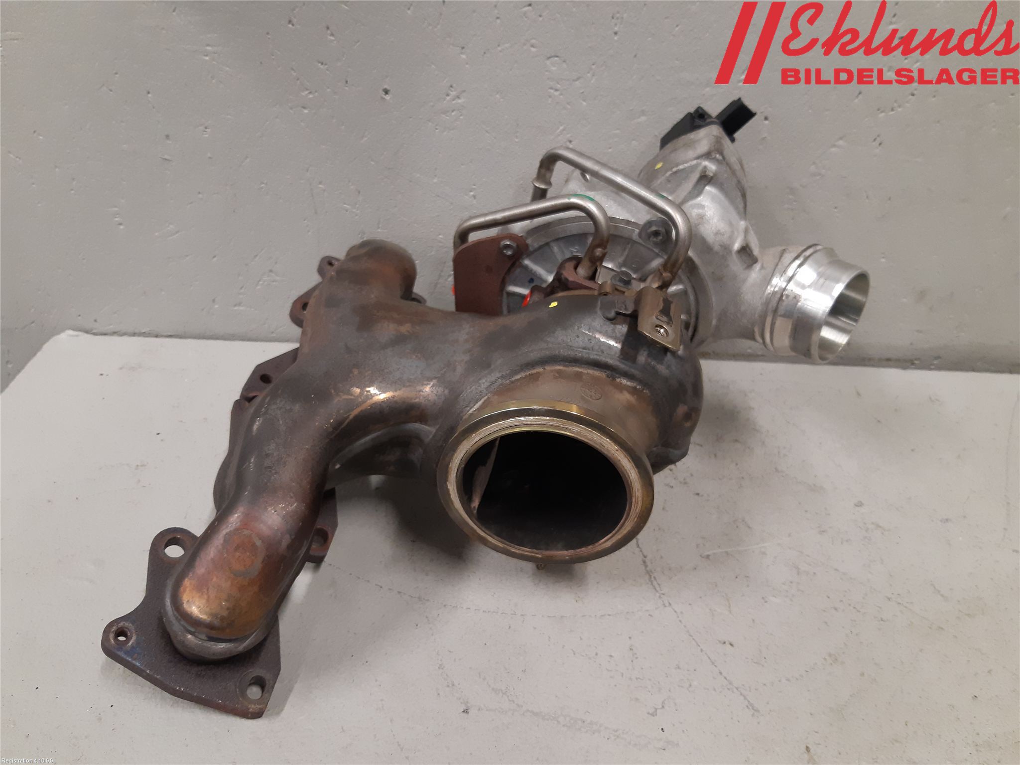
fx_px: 766
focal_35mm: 26
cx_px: 510
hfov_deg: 67.3
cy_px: 382
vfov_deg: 53.1
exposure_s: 1/50
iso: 160
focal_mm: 3.93
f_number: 1.7
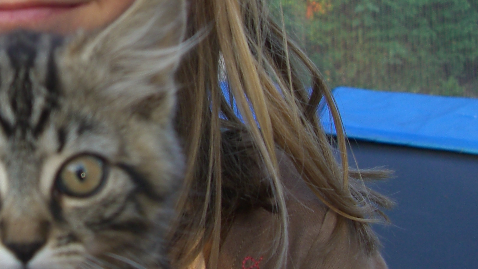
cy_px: 57
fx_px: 1268
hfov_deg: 20.7
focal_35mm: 100
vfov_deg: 12.1
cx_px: 15
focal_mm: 7.9
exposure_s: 1/60
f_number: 2.8
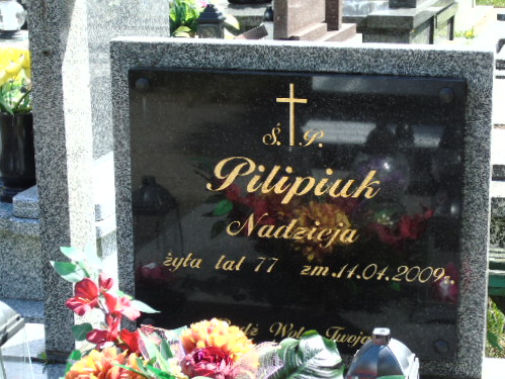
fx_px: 1329
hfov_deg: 21.5
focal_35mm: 91
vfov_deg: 16.2
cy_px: 226
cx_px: 316
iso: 80
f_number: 4.7
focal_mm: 13
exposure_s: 1/160
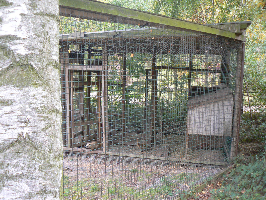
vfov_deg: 39.7
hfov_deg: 51.4
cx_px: 133
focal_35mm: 36
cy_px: 100
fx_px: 277
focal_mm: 6
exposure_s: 1/30
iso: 80
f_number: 2.8
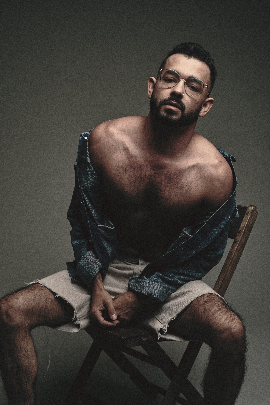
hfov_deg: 25.5
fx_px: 596
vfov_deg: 37.5
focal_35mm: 53
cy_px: 202
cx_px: 135
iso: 160
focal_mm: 35
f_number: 4
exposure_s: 1/250
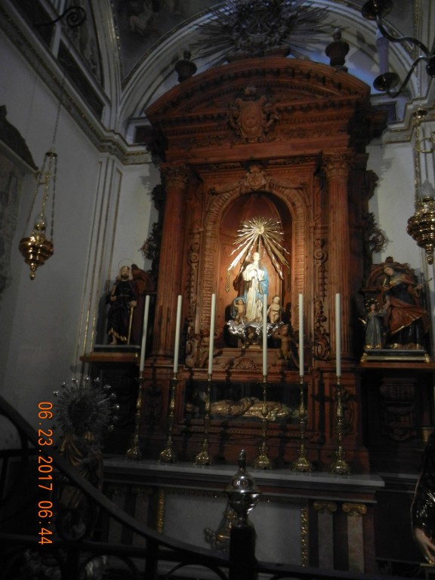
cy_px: 290
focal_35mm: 30
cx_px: 218
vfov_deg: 60.0
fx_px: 503
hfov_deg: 46.8
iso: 640
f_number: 3.5
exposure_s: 1/29.5
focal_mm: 5.4
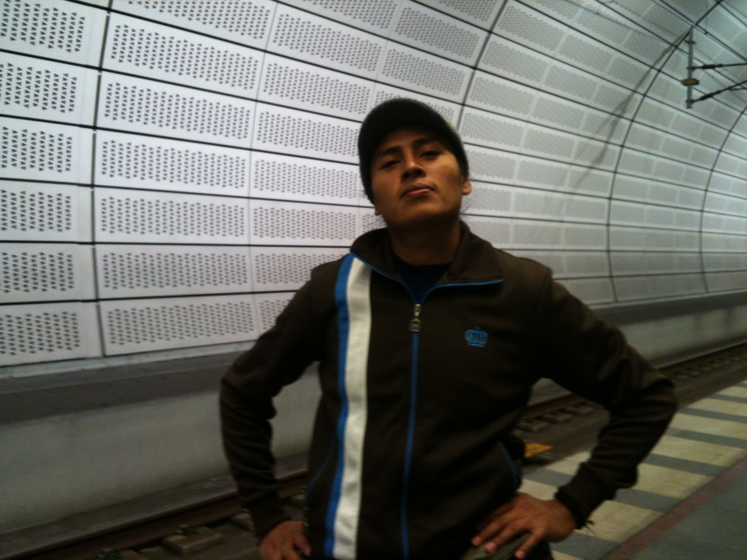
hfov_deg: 52.6
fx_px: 755
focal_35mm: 35
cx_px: 374
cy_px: 280
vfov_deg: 40.7
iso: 125
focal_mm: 3.85
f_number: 2.8
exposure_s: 1/17
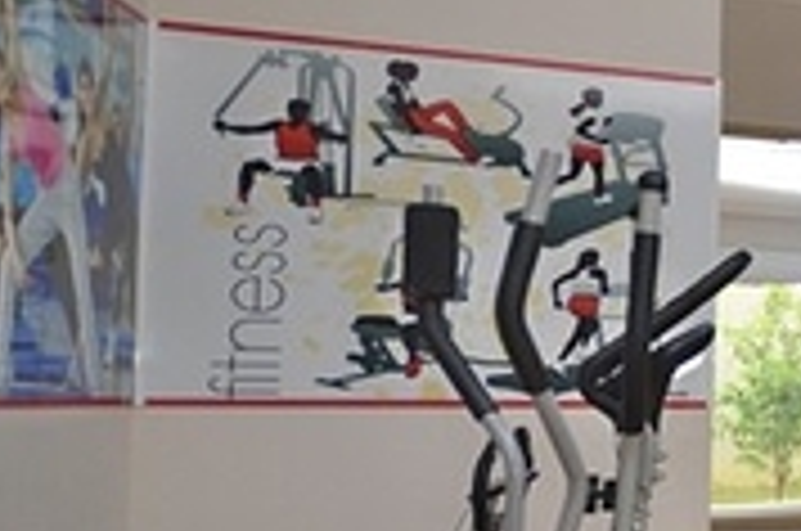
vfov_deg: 22.1
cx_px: 1505
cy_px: 315
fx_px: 1355
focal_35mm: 61
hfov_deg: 20.5
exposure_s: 1/60
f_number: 4
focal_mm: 10
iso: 800
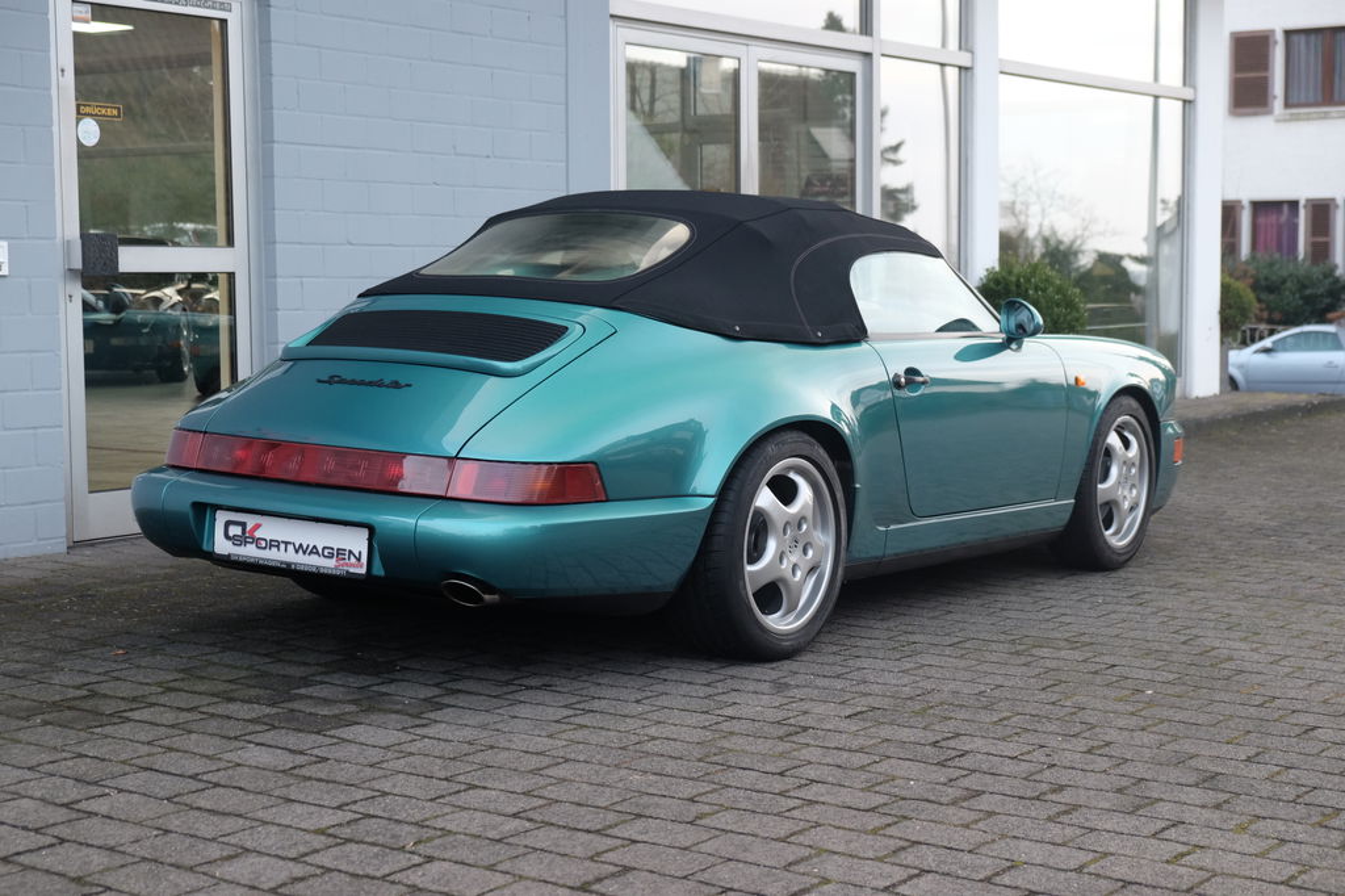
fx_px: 2091
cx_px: 672
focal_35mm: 56
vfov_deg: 24.2
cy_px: 448
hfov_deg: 35.7
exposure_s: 1/60
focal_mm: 37.4
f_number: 3.6
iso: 640
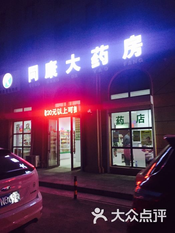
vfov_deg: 61.7
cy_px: 116
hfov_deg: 48.2
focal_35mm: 29
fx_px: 195
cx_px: 88
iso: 250
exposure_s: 1/20
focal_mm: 4.15
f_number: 2.2
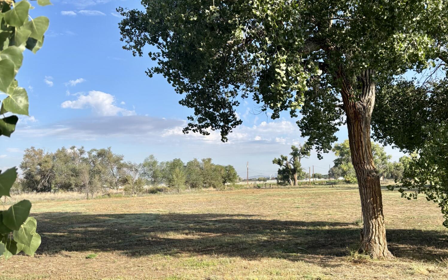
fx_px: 452
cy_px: 183
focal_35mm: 37
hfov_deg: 52.8
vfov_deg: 34.2
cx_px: 225
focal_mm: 5.96
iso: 50
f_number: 1.6
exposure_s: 1/1751
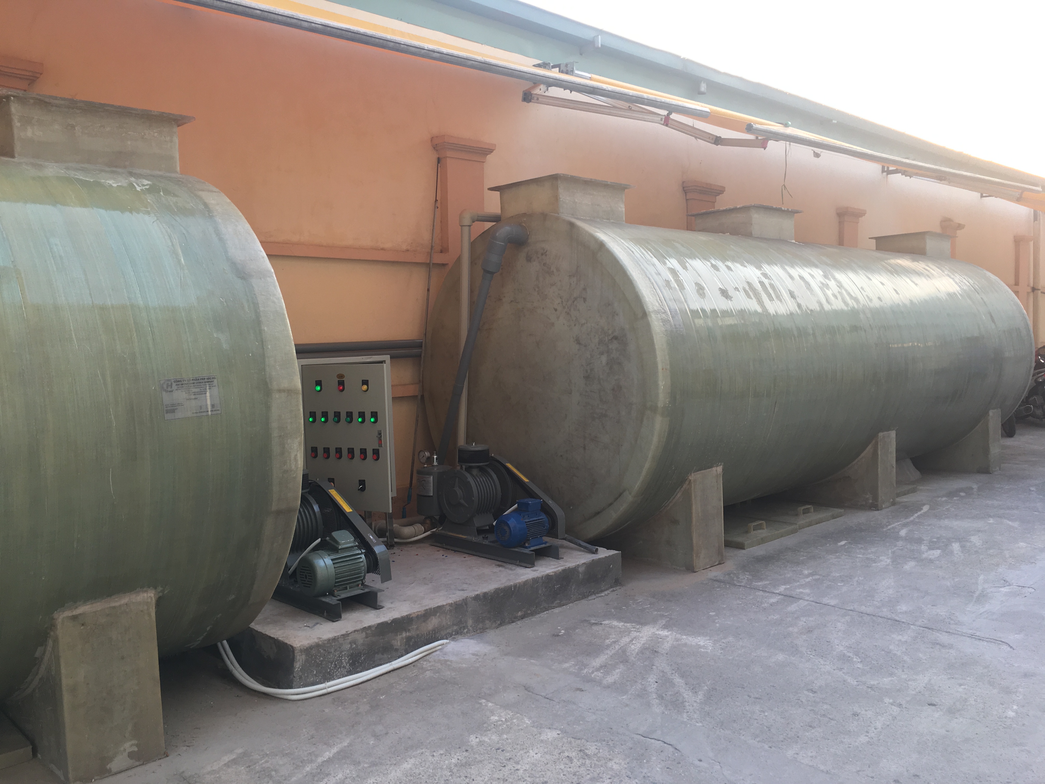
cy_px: 392
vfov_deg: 48.2
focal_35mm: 29
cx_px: 522
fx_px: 875
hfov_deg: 61.7
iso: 25
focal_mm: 4.15
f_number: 2.2
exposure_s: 1/50
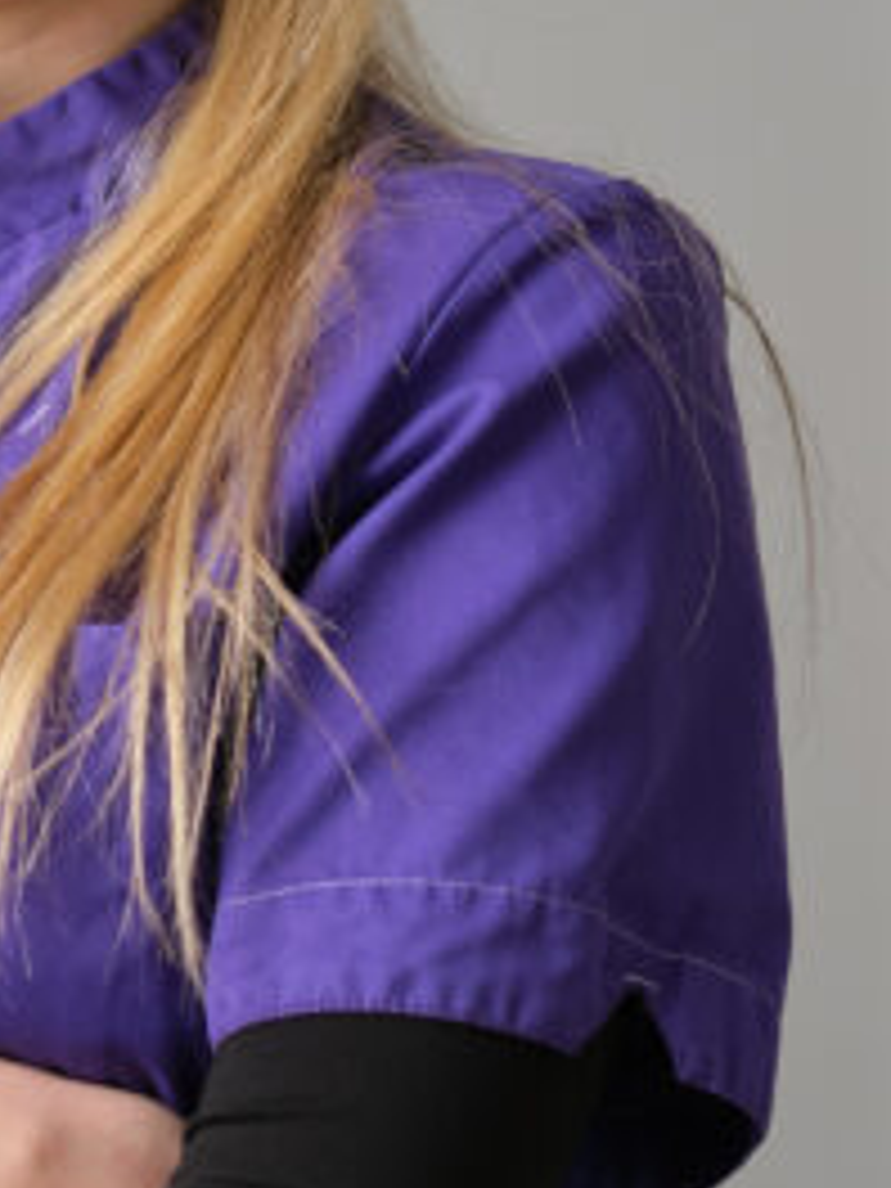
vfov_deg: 9.4
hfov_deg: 7.0
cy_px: 446
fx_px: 7207
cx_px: -220
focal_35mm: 210
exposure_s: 1/320
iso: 640
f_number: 2
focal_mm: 50
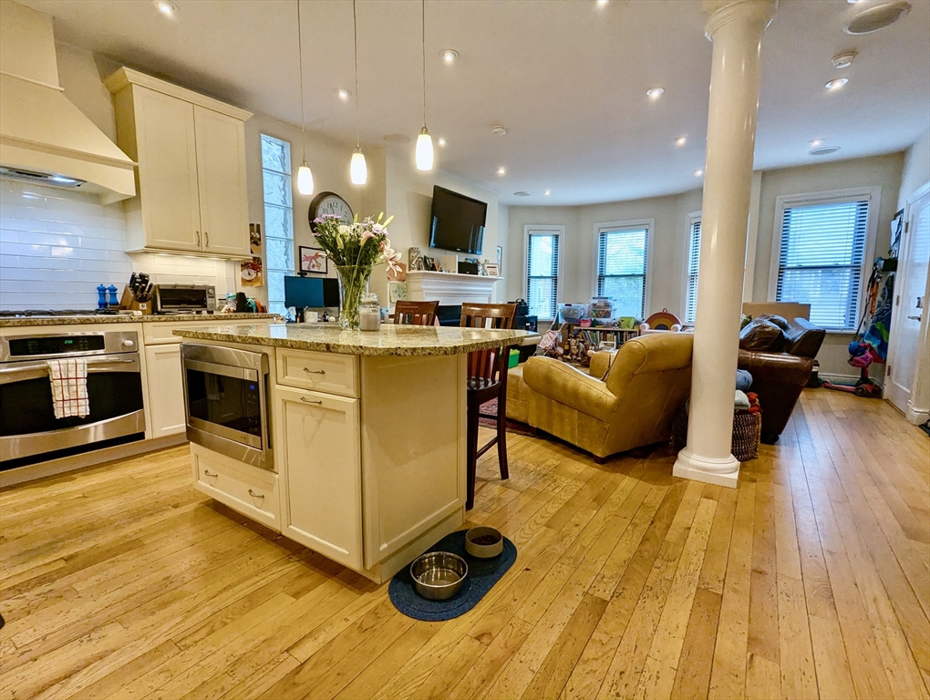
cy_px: 350
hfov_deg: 94.4
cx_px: 465
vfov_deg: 78.2
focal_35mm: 16
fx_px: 430
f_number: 2.2
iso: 106
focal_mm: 2.35
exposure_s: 1/75.9
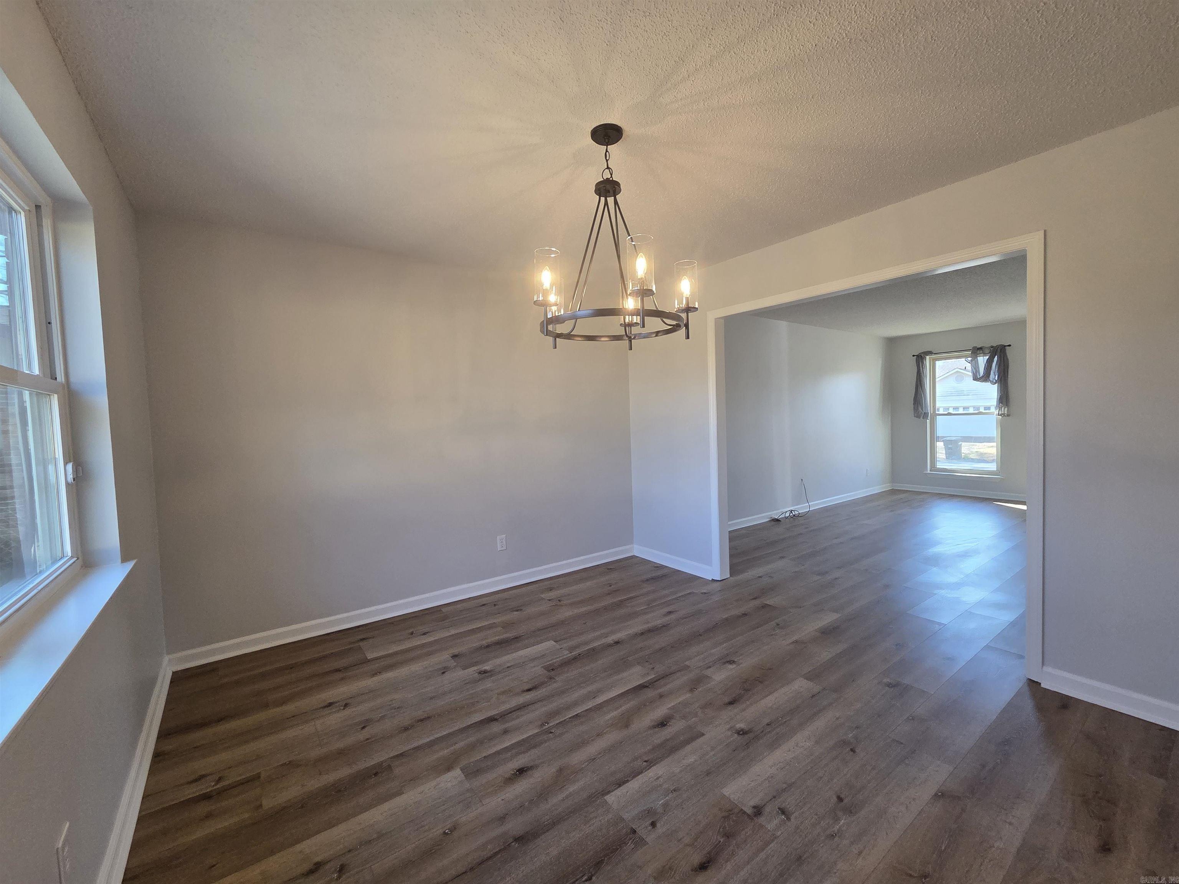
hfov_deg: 106.2
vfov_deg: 89.9
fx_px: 443
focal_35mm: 13
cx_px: 590
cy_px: 442
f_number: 2.2
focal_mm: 2.2
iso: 250
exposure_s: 1/120
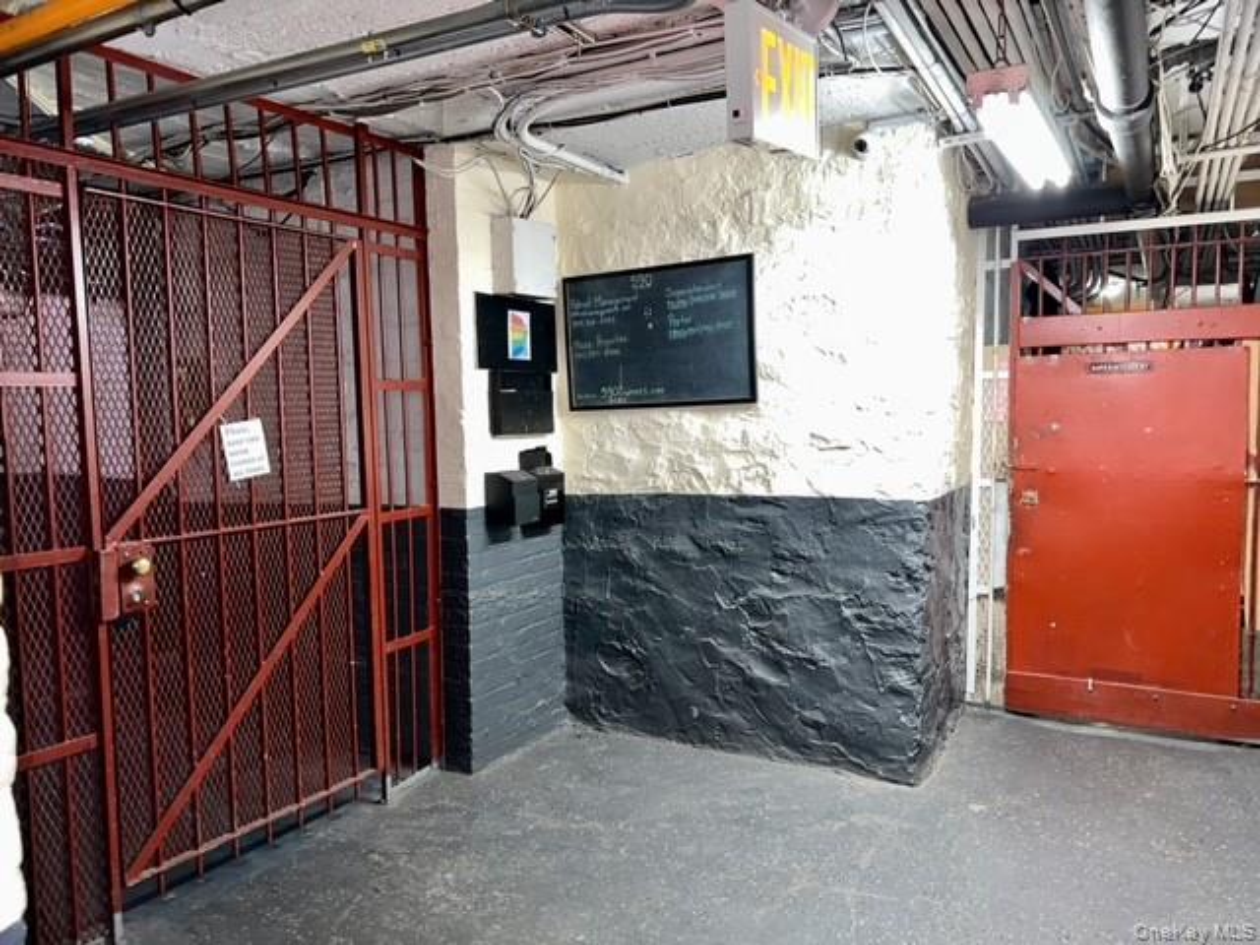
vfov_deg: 53.1
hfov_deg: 67.3
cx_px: 630
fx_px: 946
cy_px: 472
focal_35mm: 26
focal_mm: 5.7
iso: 64
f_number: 1.5
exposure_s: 1/13
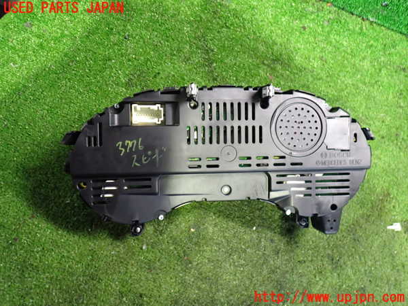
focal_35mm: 30
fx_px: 354
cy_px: 153
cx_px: 204
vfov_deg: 46.8
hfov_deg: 60.0
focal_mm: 5.4
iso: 800
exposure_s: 1/30
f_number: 2.3
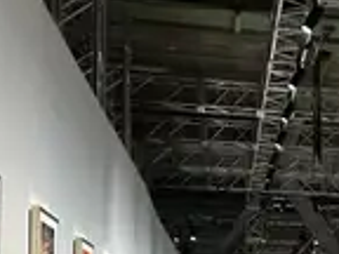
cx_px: 549
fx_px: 881
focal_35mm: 90
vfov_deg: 15.4
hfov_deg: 18.5
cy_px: 361
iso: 200
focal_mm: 5.7
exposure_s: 1/50
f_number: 1.5
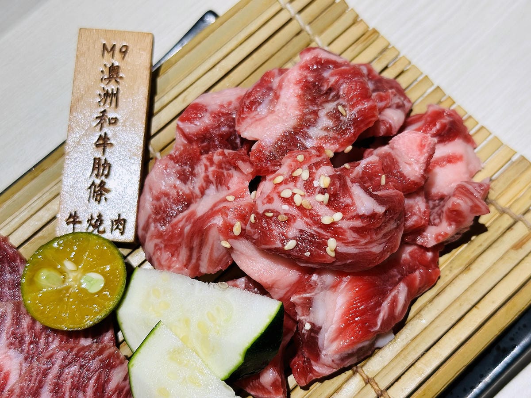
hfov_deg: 39.7
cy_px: 199
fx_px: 736
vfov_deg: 30.3
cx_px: 266
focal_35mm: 48
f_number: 1.78
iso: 64
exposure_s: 1/120
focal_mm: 6.86
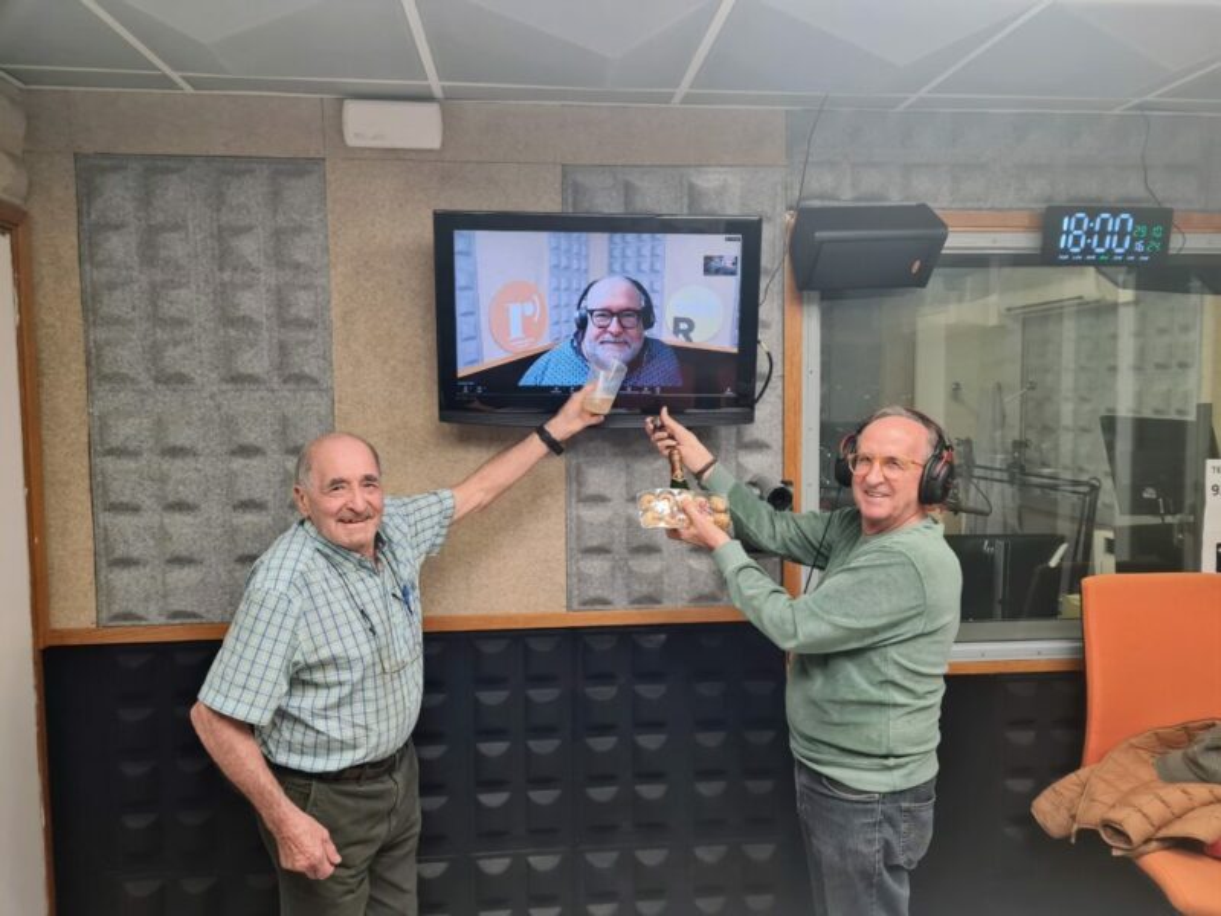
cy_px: 458
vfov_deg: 53.1
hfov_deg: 67.3
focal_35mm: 26
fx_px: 917
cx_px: 610
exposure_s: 1/100
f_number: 1.8
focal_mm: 5.4
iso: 100
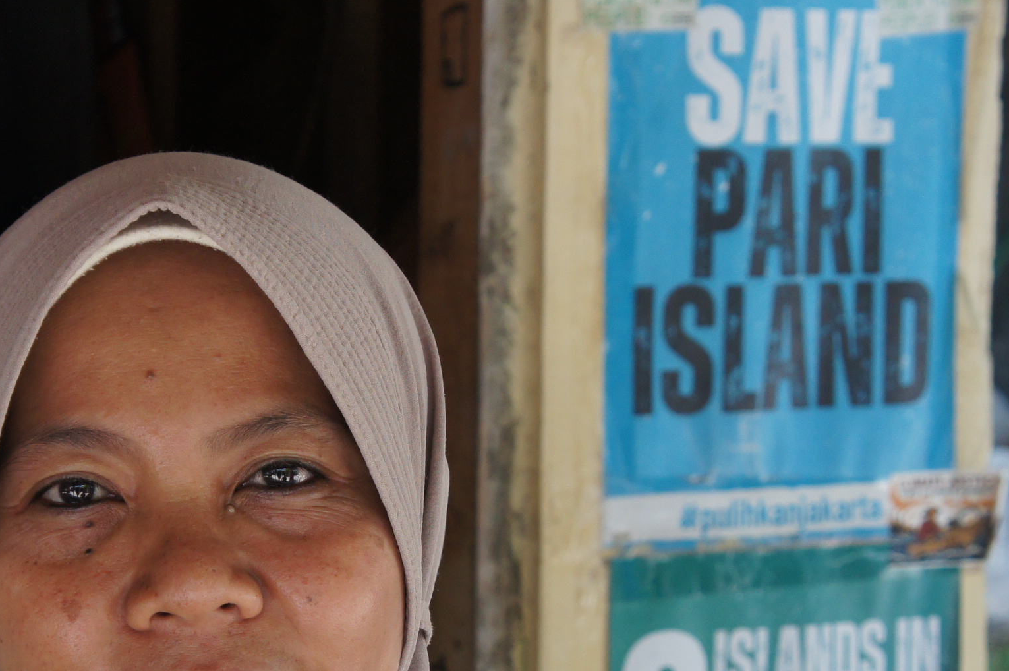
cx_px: 244
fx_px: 3027
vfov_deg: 12.6
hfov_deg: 18.8
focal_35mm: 108
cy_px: 577
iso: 500
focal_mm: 33
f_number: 5.6
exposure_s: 1/250
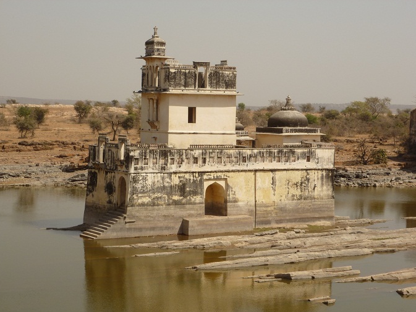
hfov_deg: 24.7
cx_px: 207
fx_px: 950
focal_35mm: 79
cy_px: 161
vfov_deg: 18.7
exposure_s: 1/640
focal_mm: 13.6
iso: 100
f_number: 4.7
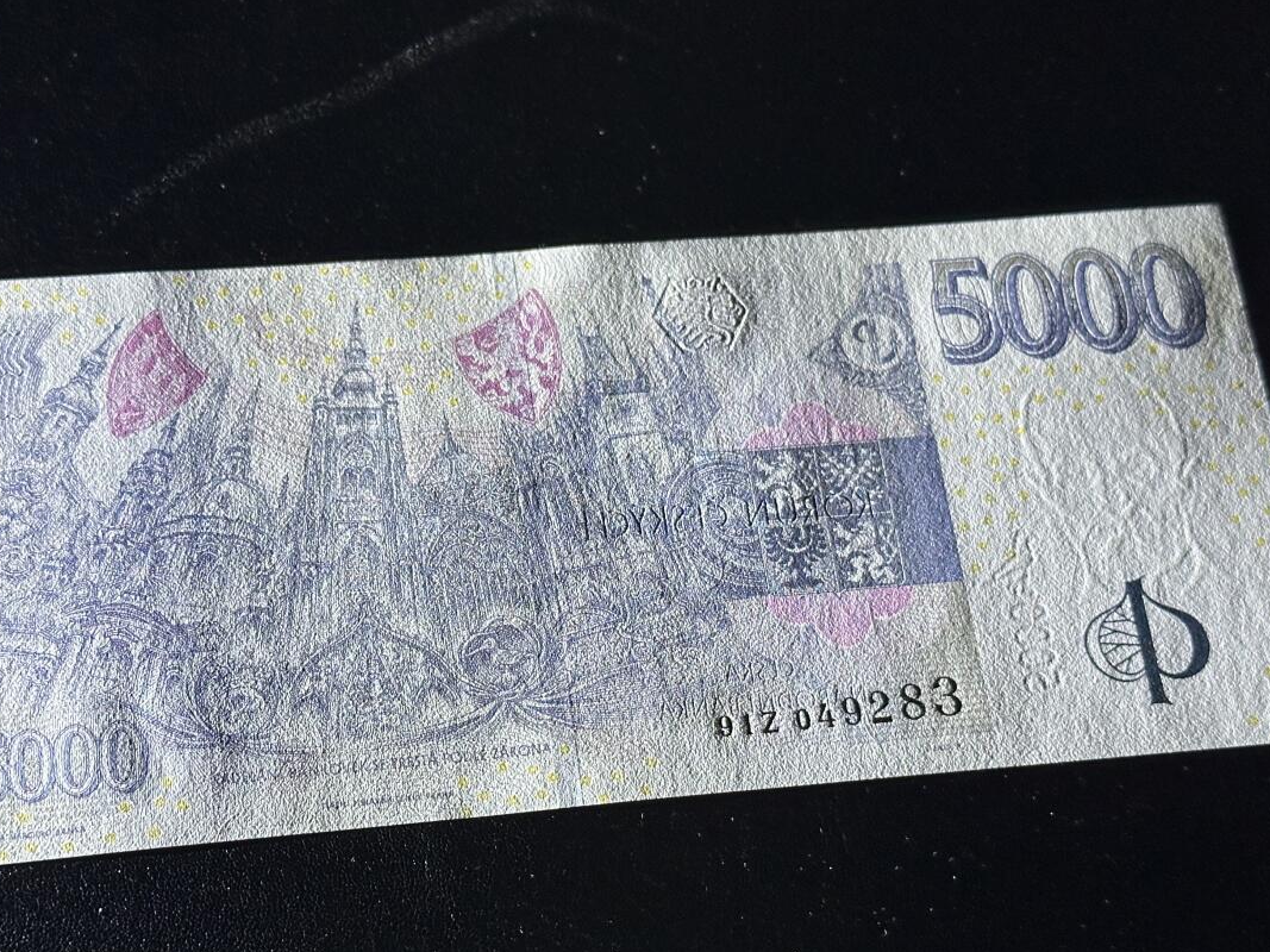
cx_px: 606
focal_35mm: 63
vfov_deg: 23.3
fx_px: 2311
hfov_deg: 30.7
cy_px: 563
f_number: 1.78
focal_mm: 6.86
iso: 250
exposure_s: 1/45
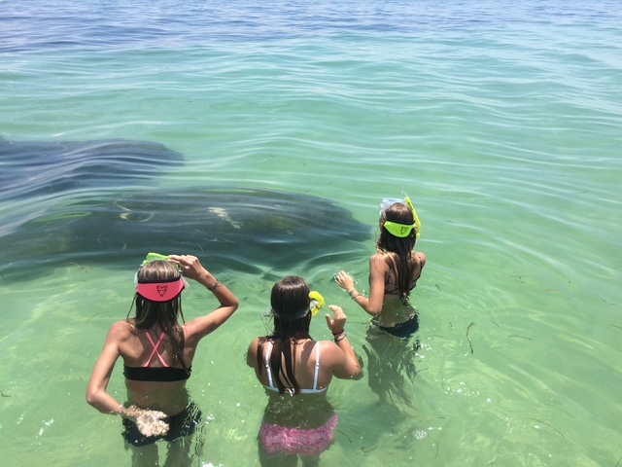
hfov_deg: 61.7
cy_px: 234
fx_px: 521
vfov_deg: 48.2
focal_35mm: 29
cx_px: 311
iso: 32
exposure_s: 1/2564
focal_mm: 4.15
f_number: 2.2
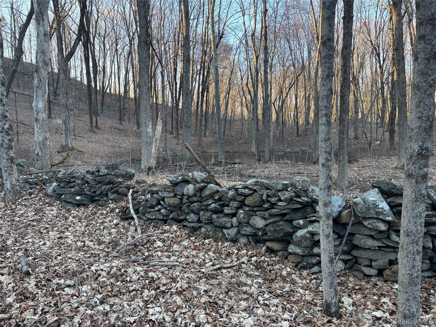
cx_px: 218
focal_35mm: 26
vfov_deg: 53.1
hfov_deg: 67.3
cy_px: 164
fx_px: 327
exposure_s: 1/121
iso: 64
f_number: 1.6
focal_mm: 5.96
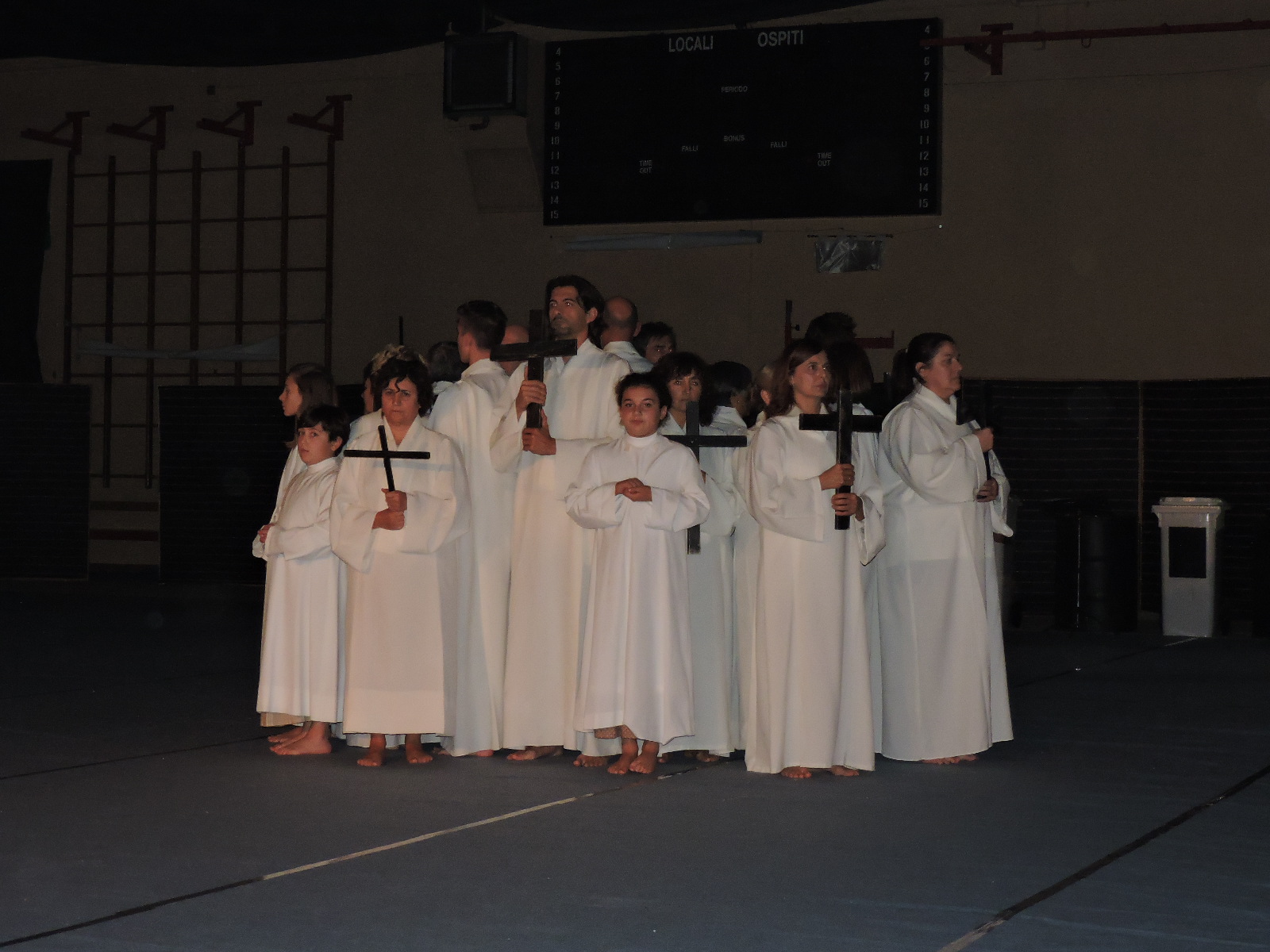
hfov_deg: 27.8
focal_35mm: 70
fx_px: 2568
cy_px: 476
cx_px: 635
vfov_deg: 21.0
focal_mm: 12.5
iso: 800
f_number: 3.9
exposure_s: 1/40
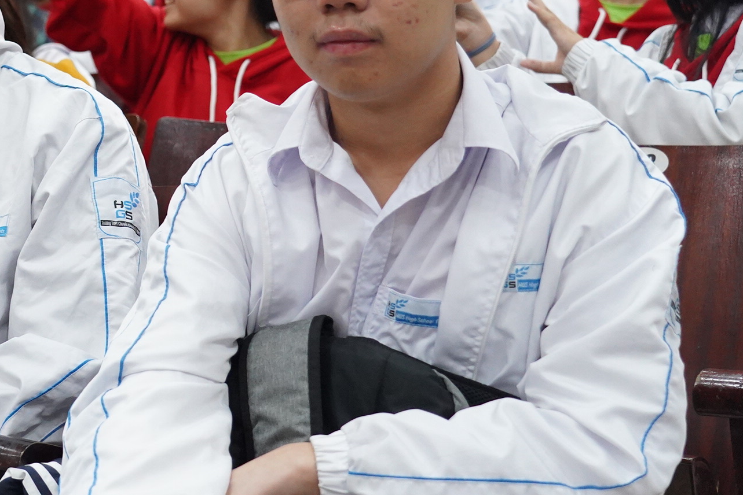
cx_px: -86
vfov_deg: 15.2
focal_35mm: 89
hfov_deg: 21.6
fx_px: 1837
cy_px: 36
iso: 5000
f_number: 4
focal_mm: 38
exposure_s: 1/125
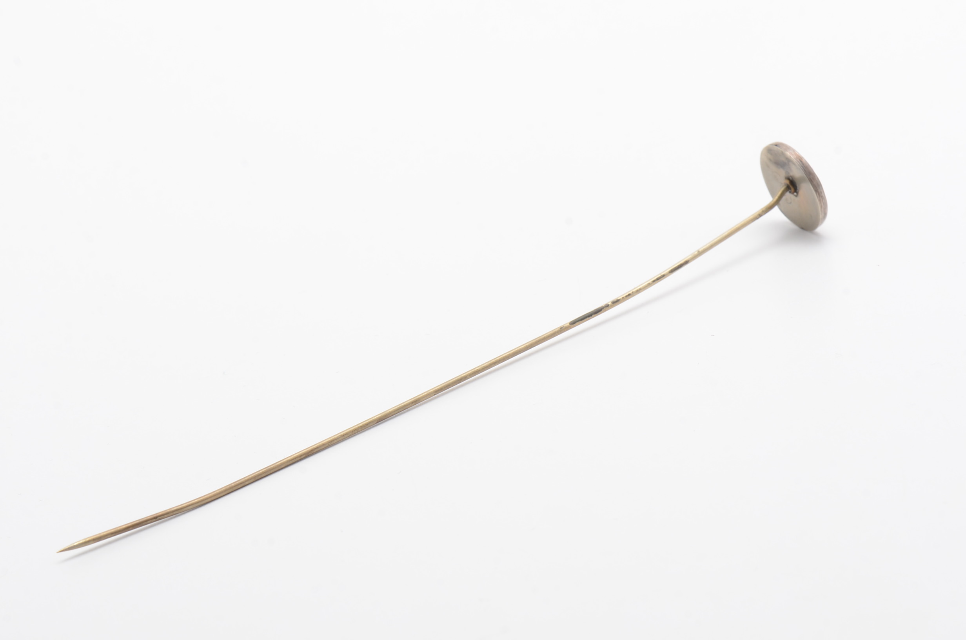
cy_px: 320
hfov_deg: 16.1
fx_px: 3414
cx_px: 483
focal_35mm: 128
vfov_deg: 10.7
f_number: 14
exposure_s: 1/125
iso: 200
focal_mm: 85
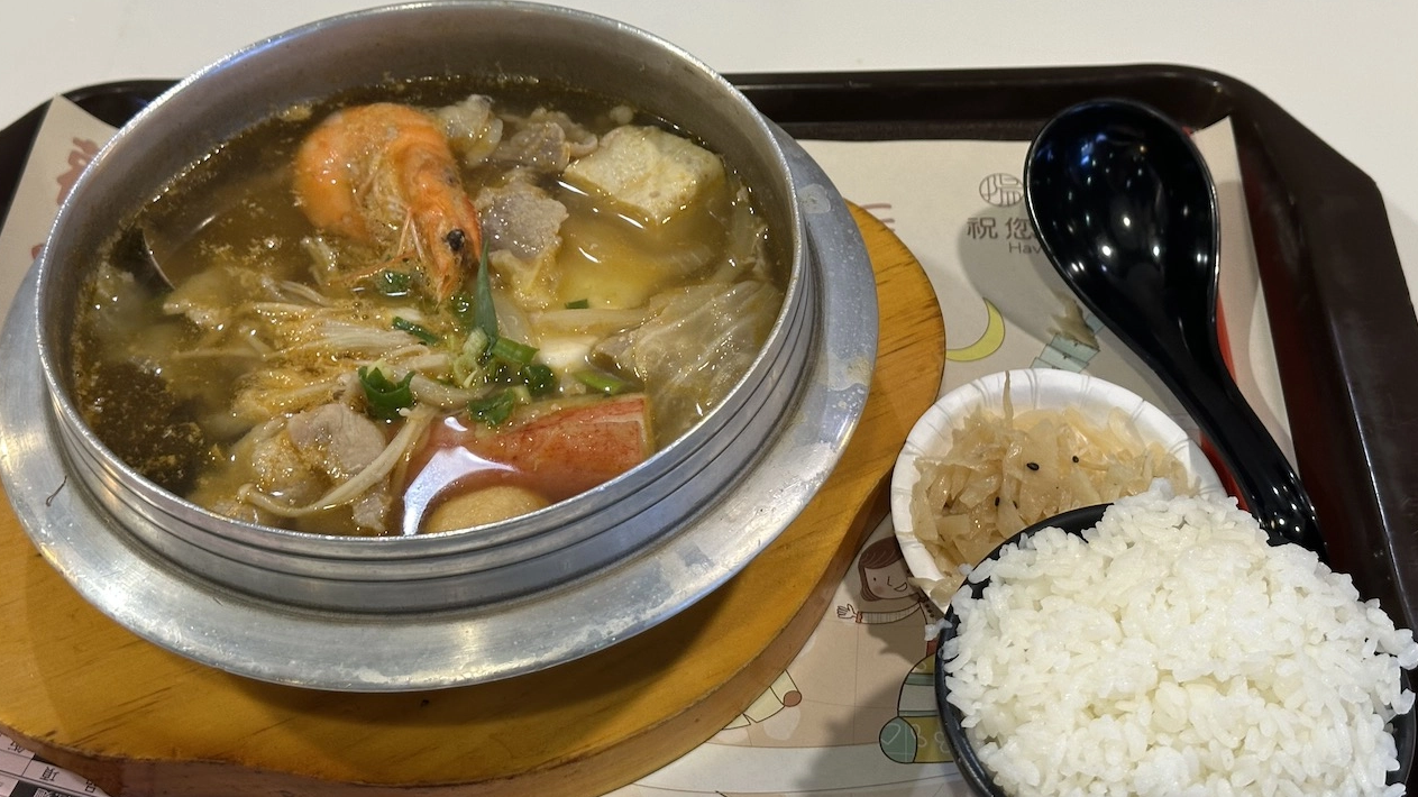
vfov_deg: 22.6
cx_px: 711
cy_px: 335
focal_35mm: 53
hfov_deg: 39.2
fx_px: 1992
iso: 160
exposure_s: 1/60
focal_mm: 6.9
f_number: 1.8
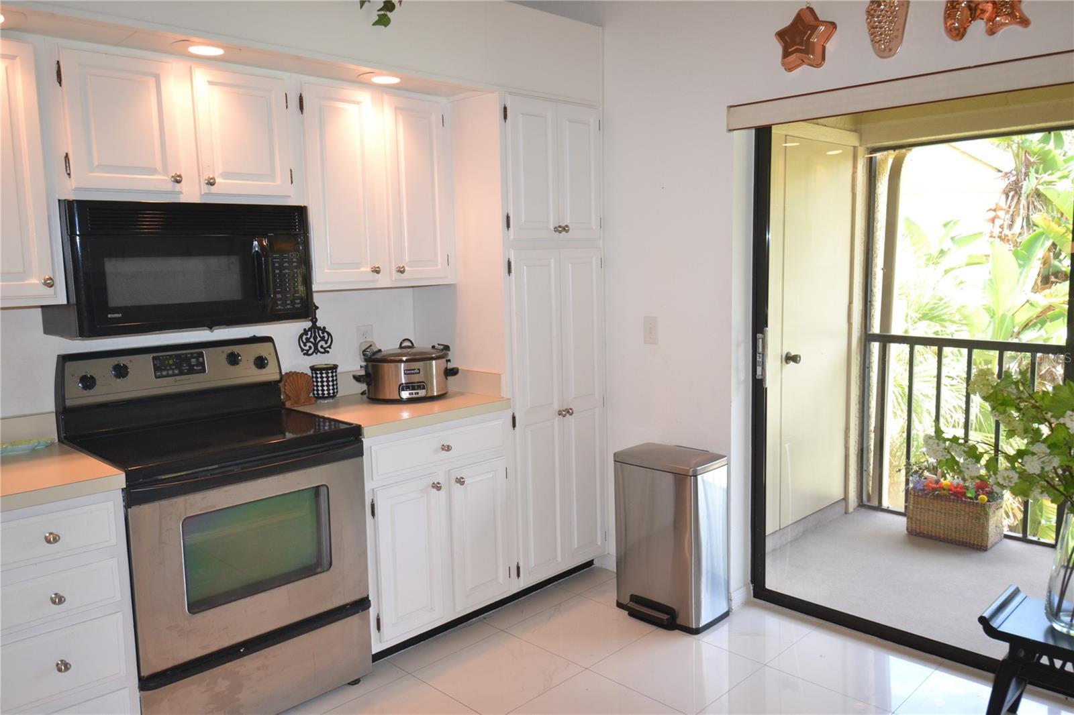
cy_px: 358
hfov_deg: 70.4
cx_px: 537
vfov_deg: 50.4
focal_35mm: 26
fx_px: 761
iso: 500
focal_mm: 17
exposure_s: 1/60
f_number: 4.2
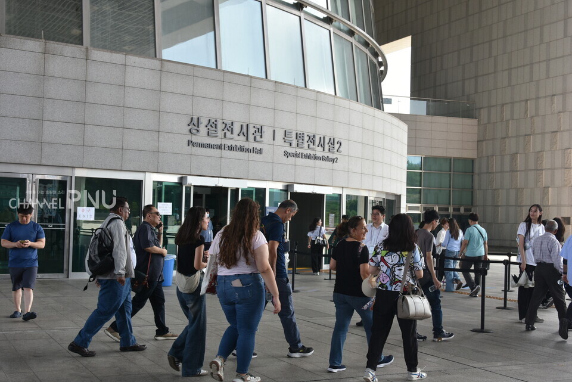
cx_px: 286
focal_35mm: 48
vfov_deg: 28.1
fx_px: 763
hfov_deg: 41.1
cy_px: 191
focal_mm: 32
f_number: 8
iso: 320
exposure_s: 1/250
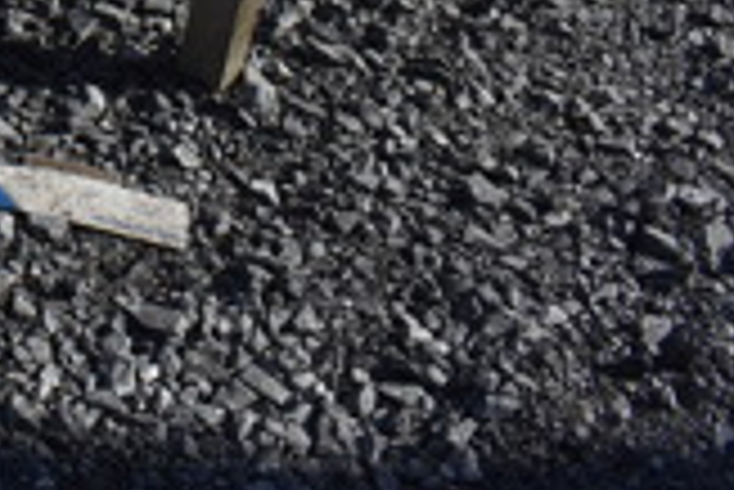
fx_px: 2061
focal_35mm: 101
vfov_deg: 12.5
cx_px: -486
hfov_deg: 17.4
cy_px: -355
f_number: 10
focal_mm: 18
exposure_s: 1/400
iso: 100
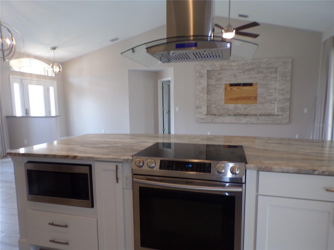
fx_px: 232
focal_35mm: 24
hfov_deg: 71.6
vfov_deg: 56.8
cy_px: 125
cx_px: 167
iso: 145
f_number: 3
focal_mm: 4.3
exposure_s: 1/34
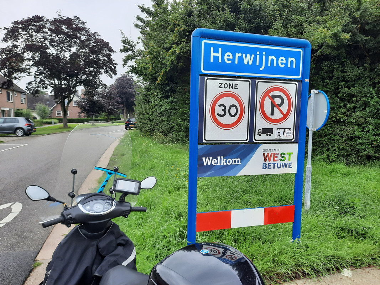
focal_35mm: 25
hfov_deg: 69.4
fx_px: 274
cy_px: 142
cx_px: 190
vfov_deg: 54.9
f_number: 2
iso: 32
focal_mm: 4.6
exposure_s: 1/256
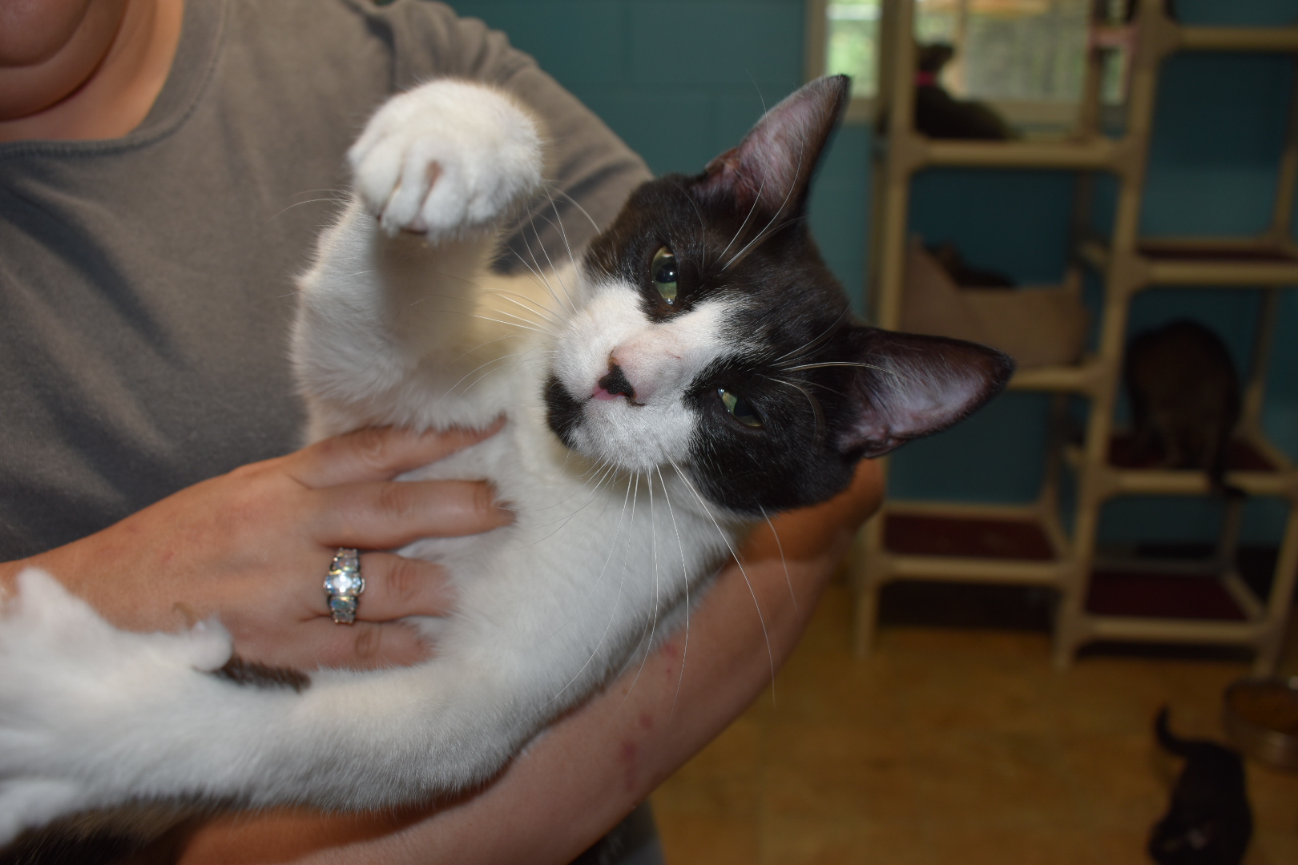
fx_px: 1082
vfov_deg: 43.6
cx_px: 649
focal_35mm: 30
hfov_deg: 61.9
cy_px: 432
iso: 200
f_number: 5.6
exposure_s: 1/30
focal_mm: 20
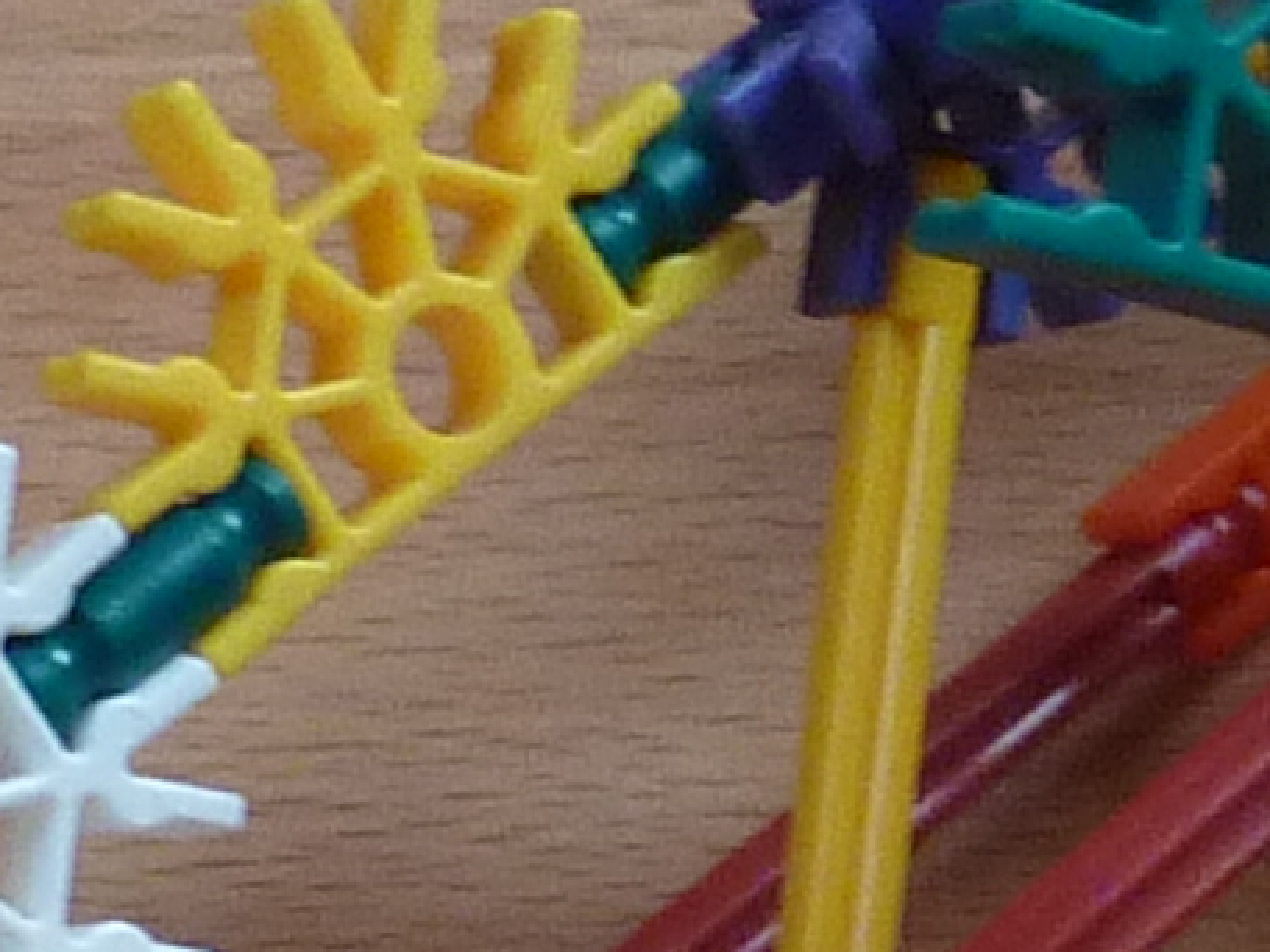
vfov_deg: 7.3
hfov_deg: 9.9
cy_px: 1322
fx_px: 7338
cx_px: 758
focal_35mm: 200
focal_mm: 4.1
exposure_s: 1/30
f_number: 3.3
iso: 250
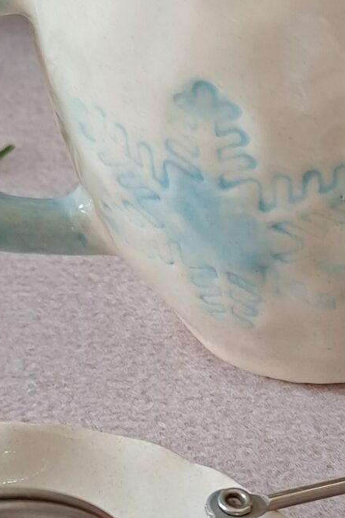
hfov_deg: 13.7
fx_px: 1437
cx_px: 240
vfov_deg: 20.3
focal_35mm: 100
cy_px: 346
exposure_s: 1/50
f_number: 1.8
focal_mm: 4.65
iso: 80
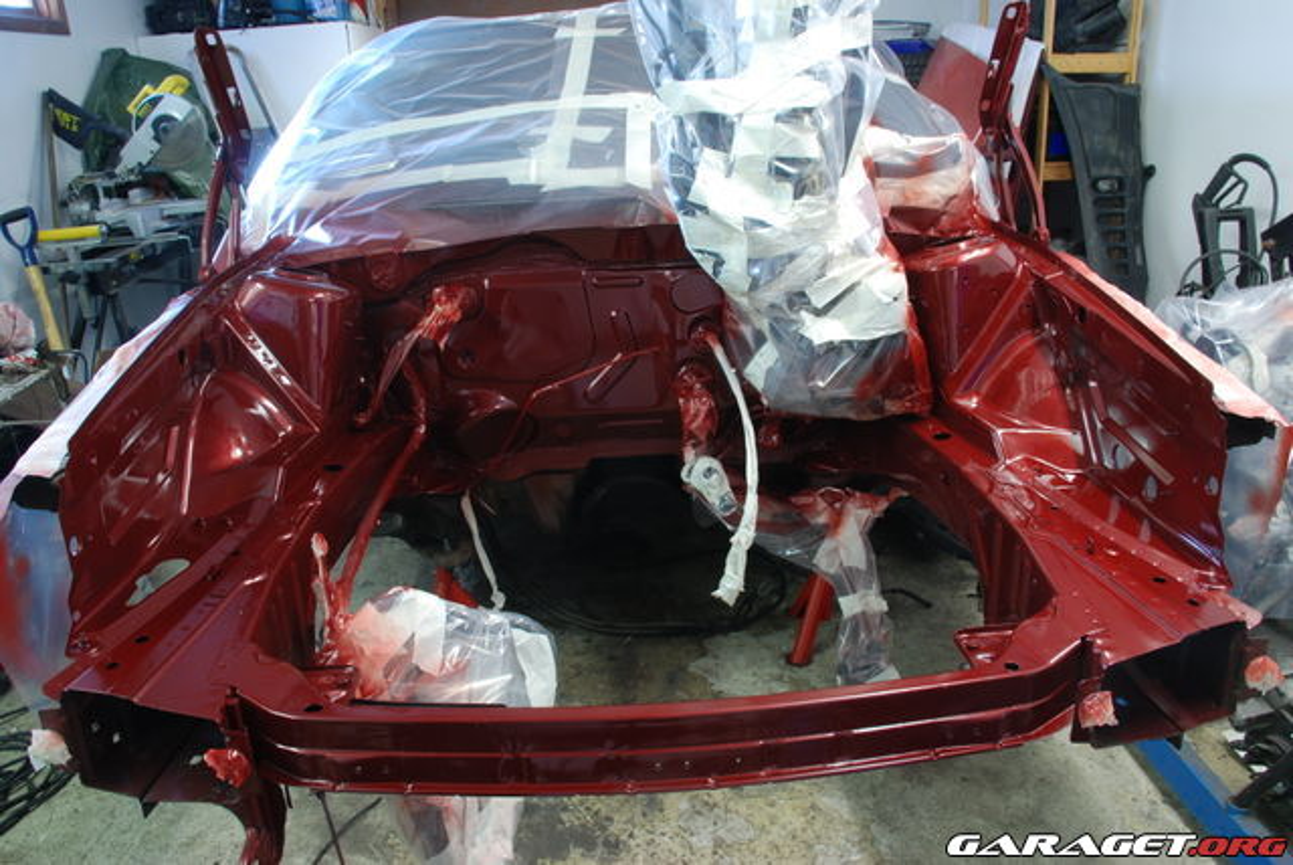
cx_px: 646
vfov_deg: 48.0
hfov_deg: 67.3
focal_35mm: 27
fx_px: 971
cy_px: 432
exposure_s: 2.5
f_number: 11
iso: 100
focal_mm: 18
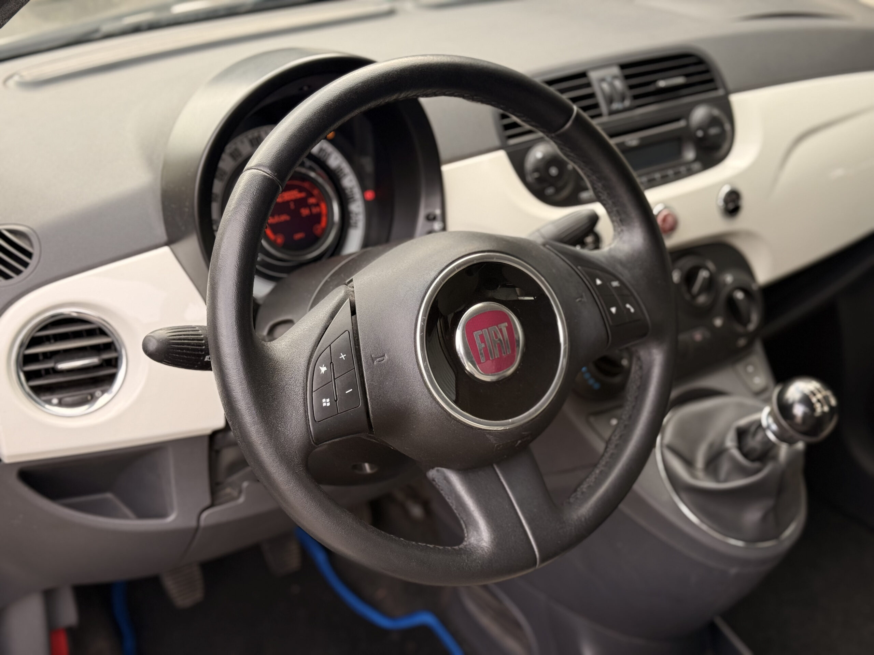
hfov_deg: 39.7
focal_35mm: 48
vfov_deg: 30.3
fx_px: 1212
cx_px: 437
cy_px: 328
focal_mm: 6.76
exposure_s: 1/149
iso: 80
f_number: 1.78
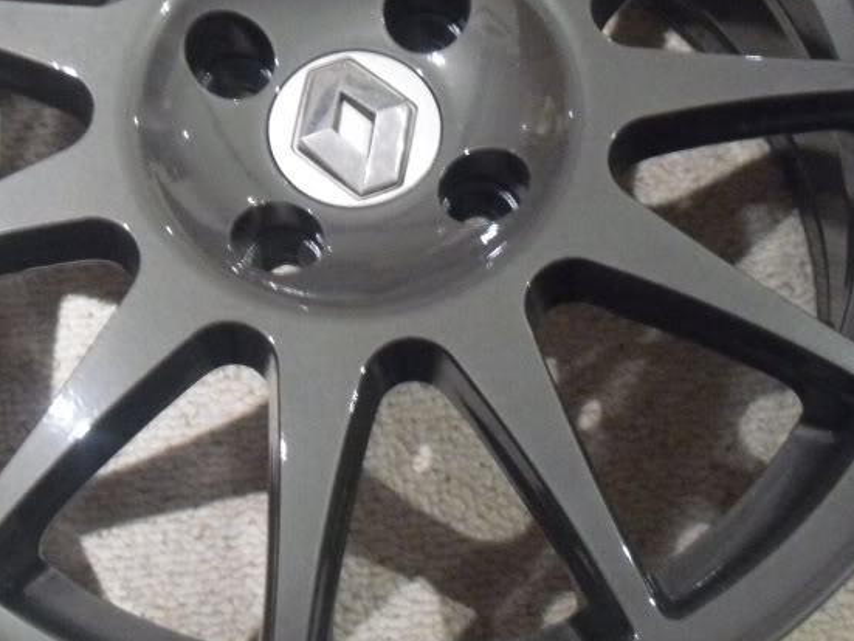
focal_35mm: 65
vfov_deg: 22.5
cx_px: 346
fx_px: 1605
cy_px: 207
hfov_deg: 29.7
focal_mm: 6.3
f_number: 3
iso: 800
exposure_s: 1/8
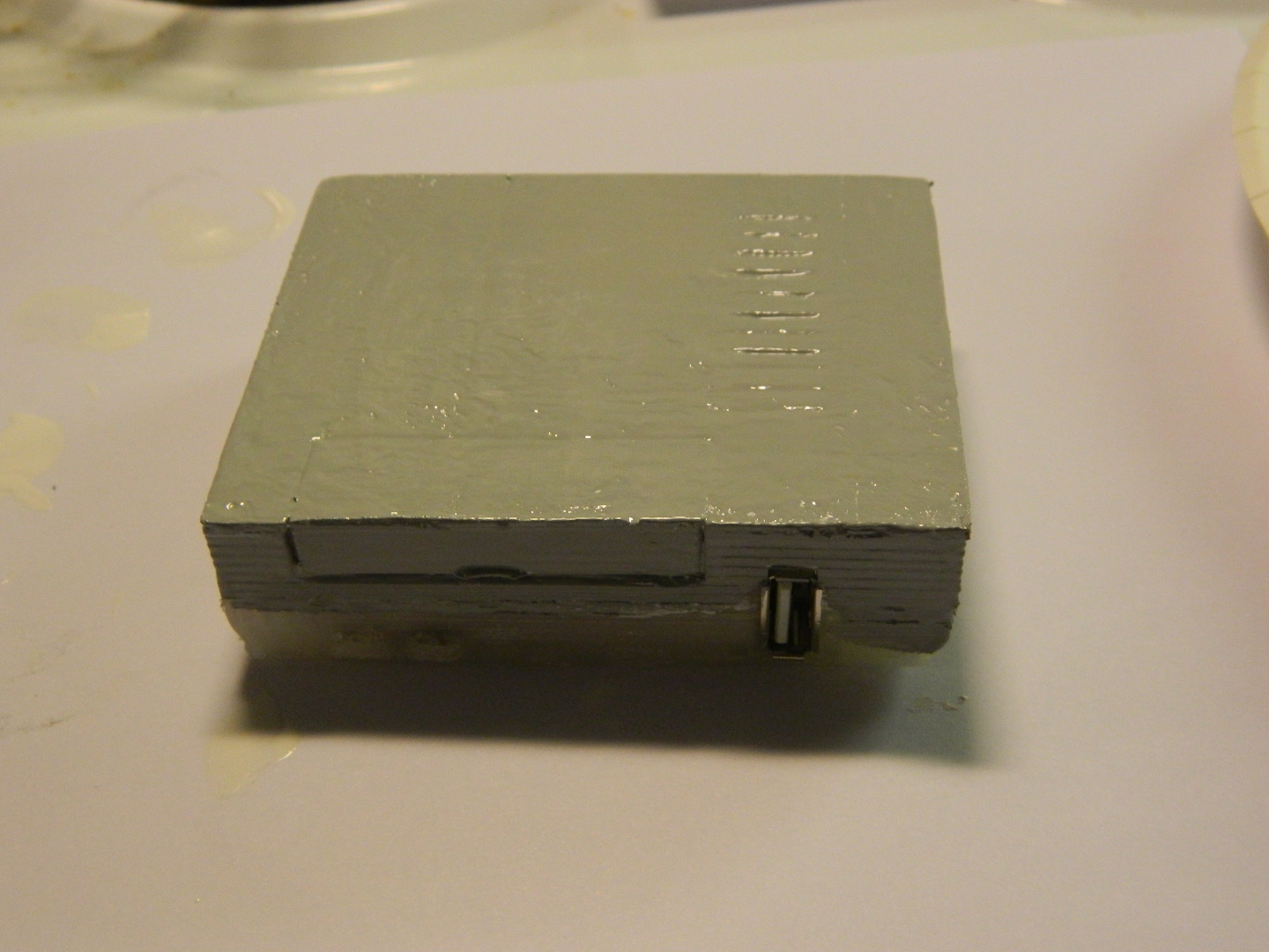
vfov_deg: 30.9
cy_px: 476
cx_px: 634
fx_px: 1723
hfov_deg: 40.4
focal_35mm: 47
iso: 320
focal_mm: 8.4
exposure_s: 1/50
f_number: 3.6
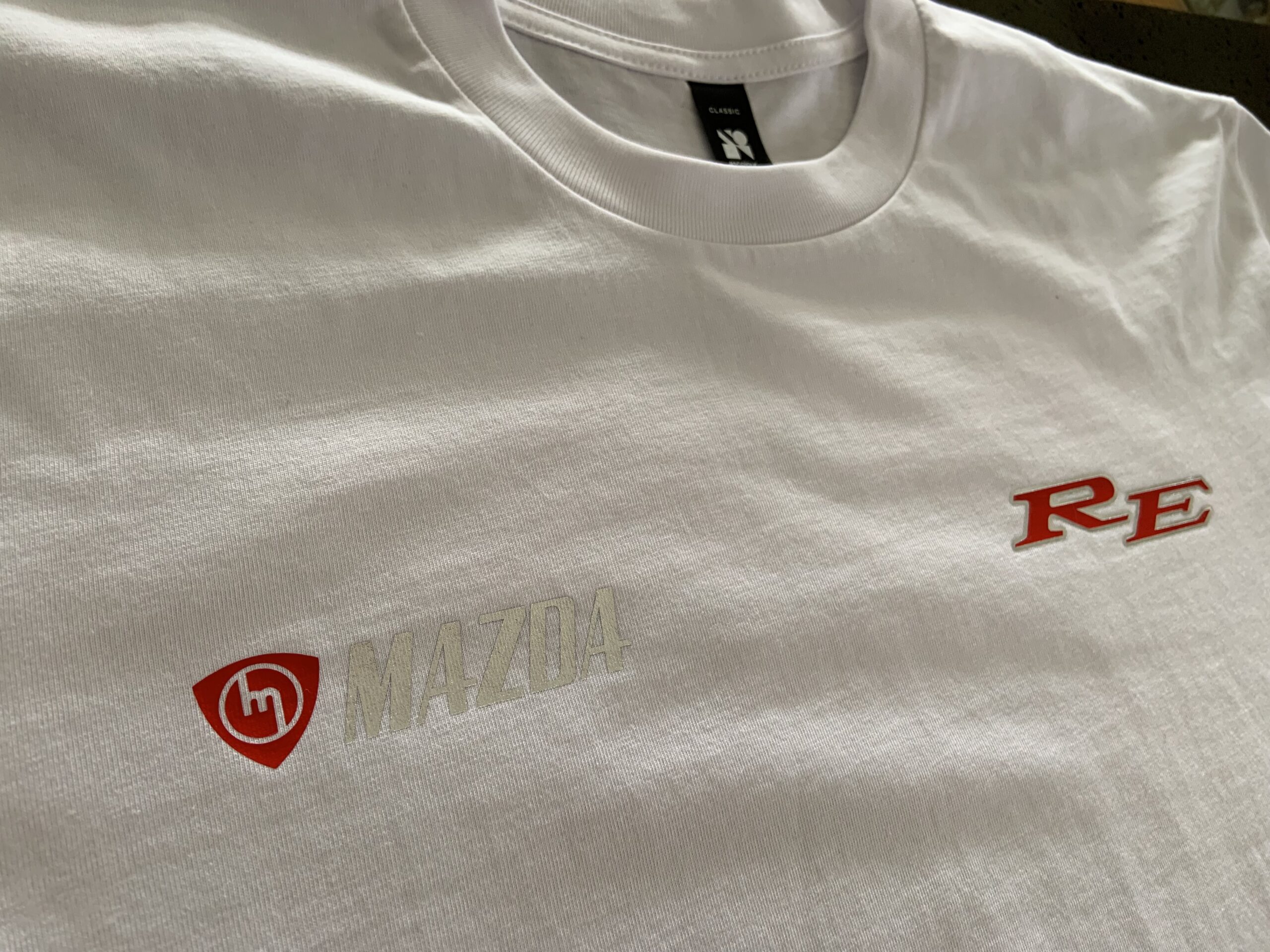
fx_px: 954
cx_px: 635
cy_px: 476
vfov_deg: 53.1
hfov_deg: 67.3
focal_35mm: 26
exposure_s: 1/82
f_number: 1.8
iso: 100
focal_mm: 4.25
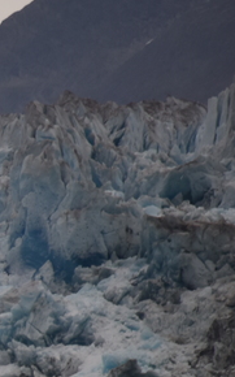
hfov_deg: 1.4
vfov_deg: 2.2
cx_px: -584
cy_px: 524
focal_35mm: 945
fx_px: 9693
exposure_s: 1/500
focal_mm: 210
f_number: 5.6
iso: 450
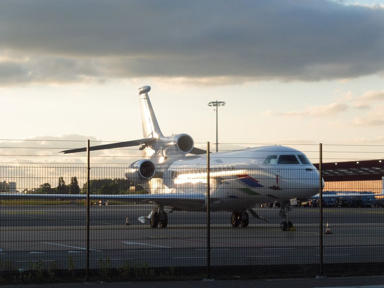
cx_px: 192
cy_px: 144
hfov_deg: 16.1
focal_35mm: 122
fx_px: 1353
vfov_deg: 12.1
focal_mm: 21.8
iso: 100
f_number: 7.1
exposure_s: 1/125
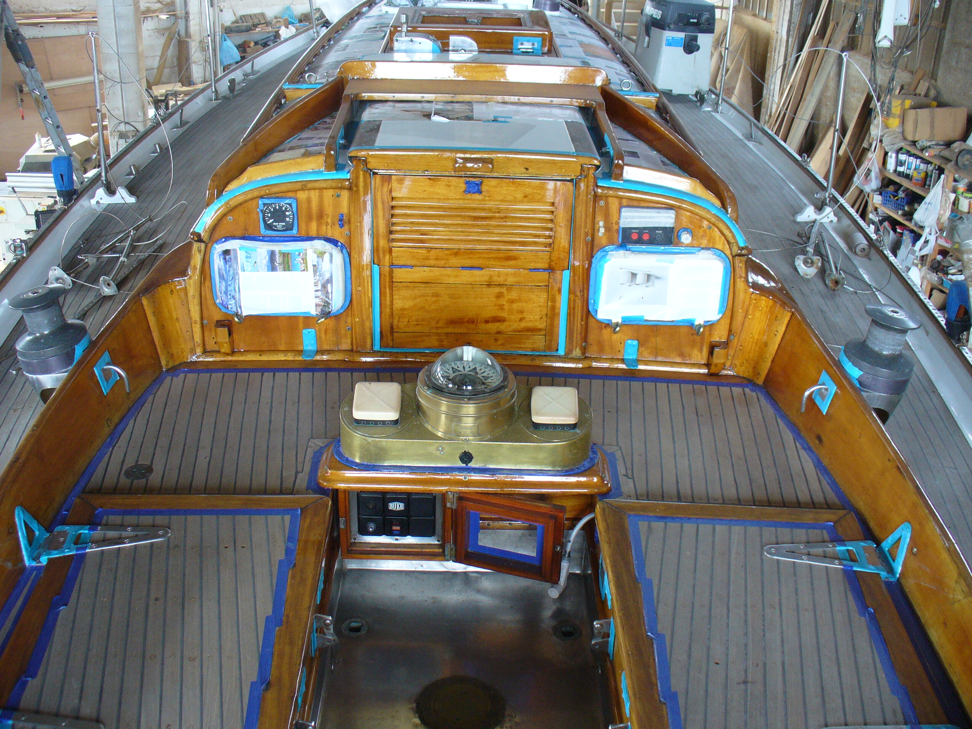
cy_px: 364
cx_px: 486
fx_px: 1039
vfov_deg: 38.7
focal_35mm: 37
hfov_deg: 50.1
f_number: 2.8
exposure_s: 1/30
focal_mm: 6.1
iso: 200
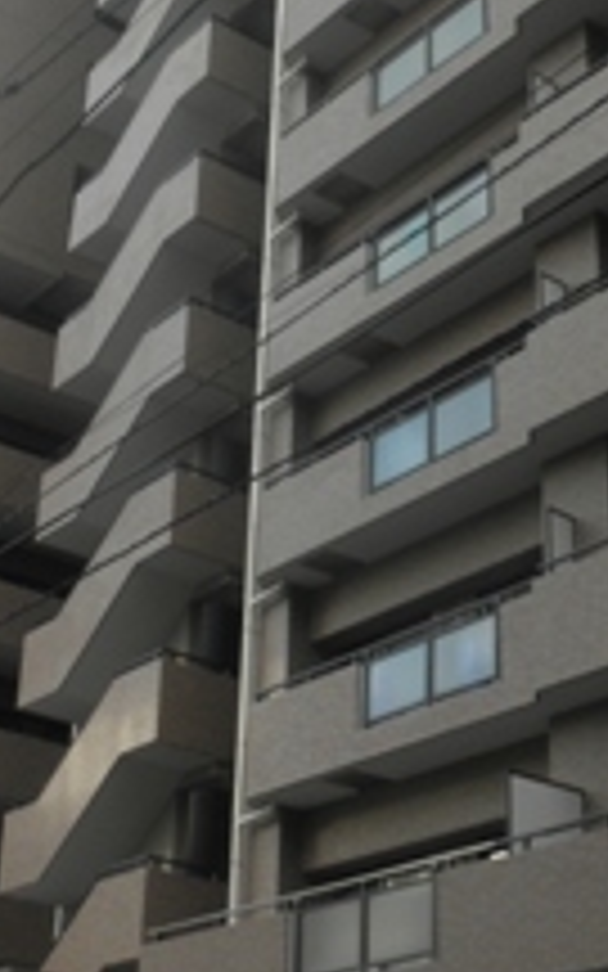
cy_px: 441
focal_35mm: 66
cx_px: 257
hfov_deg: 19.7
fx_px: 1750
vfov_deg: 31.1
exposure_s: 1/160
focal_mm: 5
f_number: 3
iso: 64
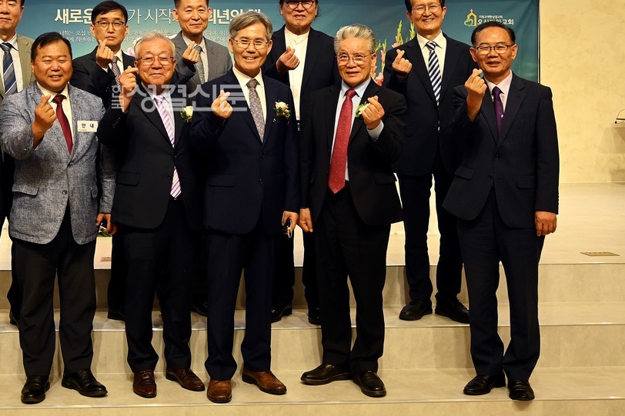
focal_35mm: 53
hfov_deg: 36.7
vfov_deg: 25.1
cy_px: 97
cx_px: 174
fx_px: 923
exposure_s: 1/60
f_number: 4
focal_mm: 22.5
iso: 200
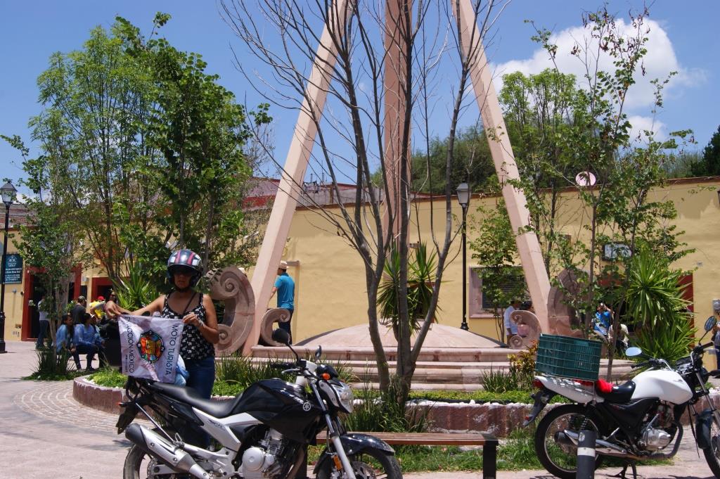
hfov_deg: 46.4
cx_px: 360
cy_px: 240
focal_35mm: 42
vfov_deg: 31.8
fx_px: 839
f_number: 11
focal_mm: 28
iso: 100
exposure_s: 1/160
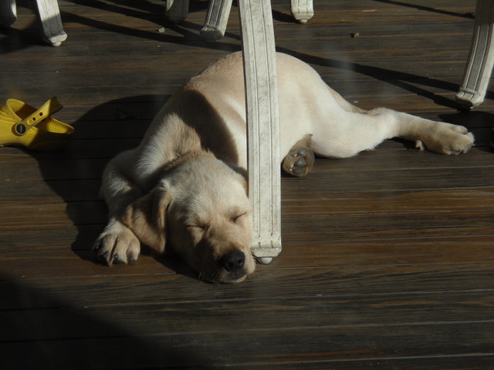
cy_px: 185
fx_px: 1727
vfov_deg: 12.2
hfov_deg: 16.3
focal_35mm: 121
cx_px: 247
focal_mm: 21.69
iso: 80
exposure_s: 1/756
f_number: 4.9
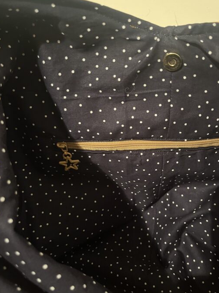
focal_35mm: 31
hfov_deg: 45.3
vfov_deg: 58.3
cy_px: 160
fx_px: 262
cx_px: 127
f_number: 1.6
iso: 800
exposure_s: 1/25
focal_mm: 5.1
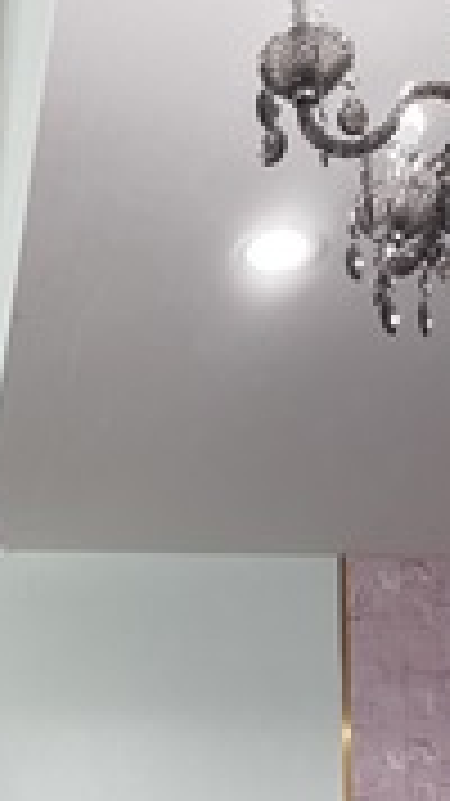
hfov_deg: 15.6
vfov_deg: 25.3
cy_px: 1022
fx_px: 1550
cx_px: -151
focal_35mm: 73
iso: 125
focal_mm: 5.1
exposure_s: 1/120
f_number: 1.6
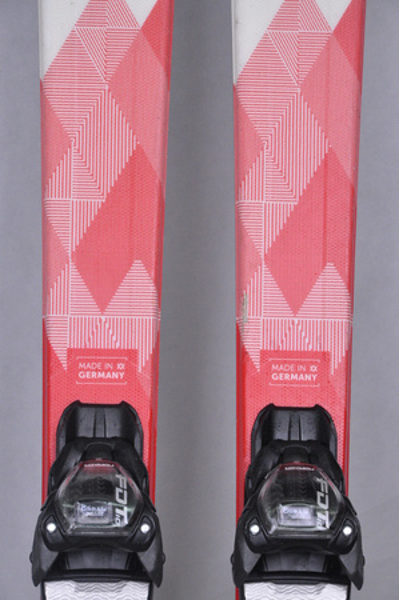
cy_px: 300
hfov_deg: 8.7
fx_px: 2624
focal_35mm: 158
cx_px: 200
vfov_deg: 13.1
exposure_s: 1/125
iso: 3200
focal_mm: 105
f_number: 9.5
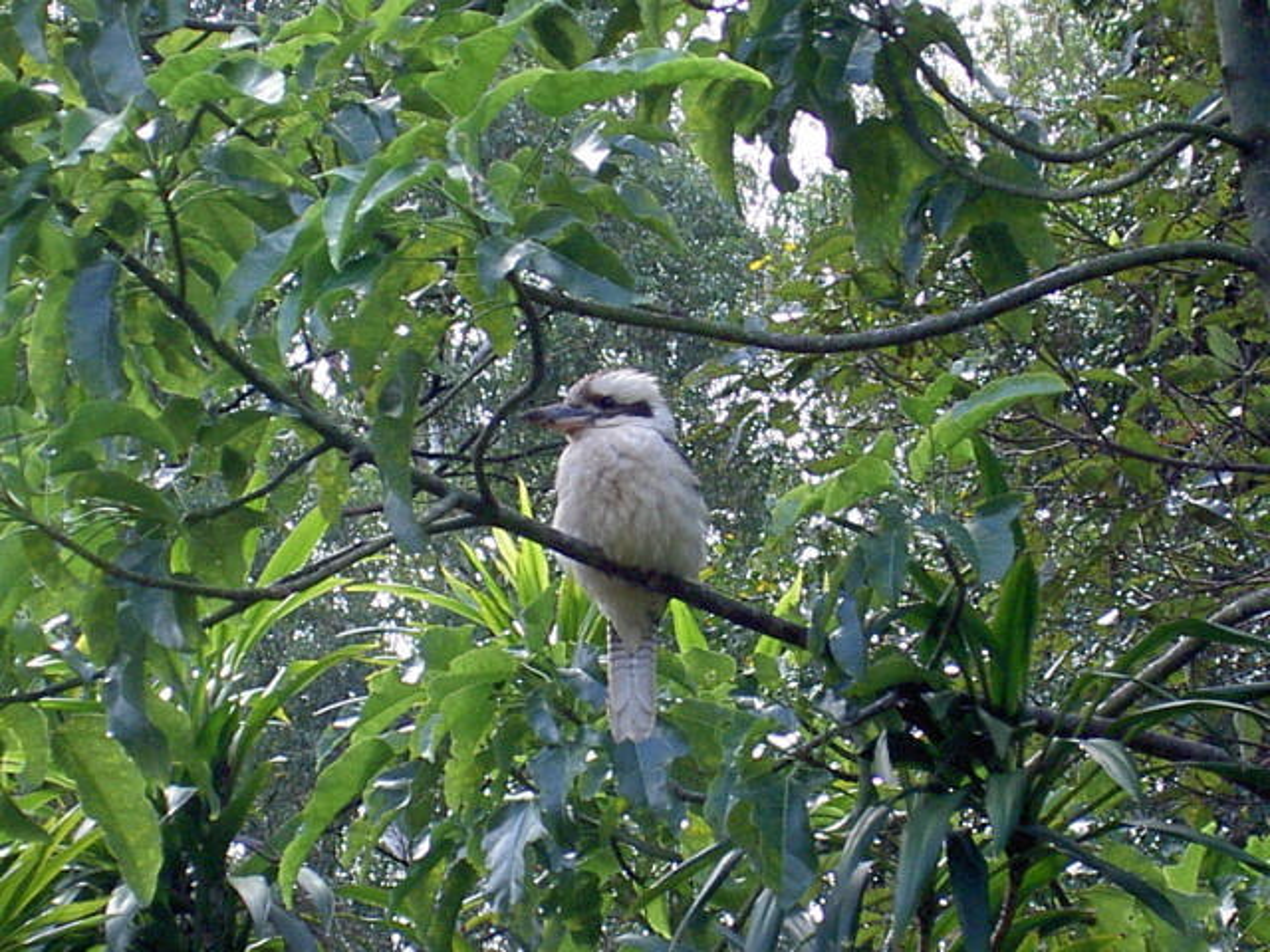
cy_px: 476
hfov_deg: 19.3
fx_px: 3742
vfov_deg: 14.5
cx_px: 635
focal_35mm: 102
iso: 200
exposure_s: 1/100
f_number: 4.9
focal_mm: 16.8
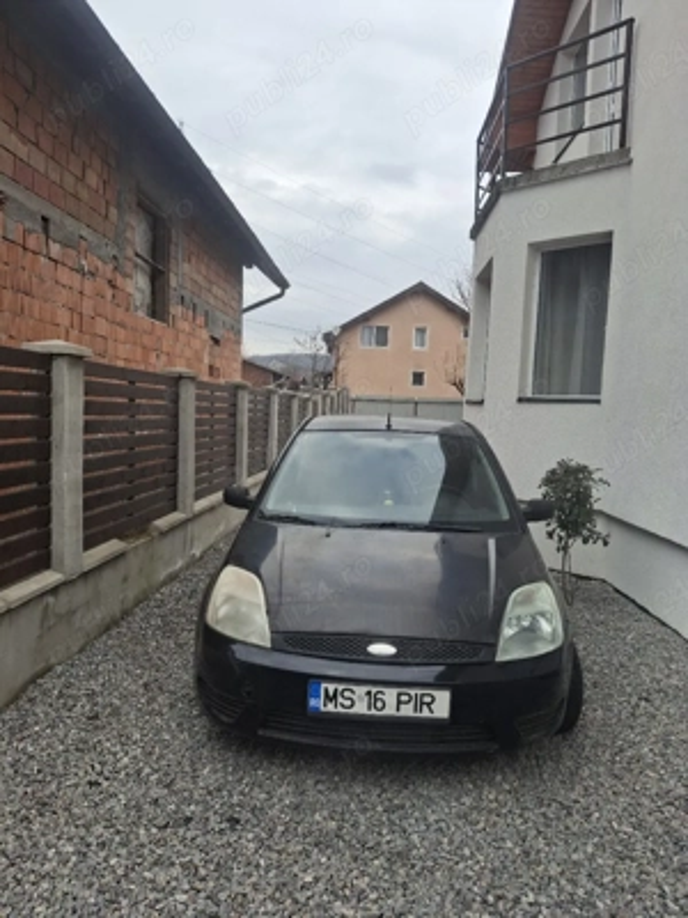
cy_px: 459
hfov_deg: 54.9
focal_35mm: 25
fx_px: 663
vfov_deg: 69.4
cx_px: 344
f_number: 1.8
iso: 32
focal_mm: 4.69
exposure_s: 1/500
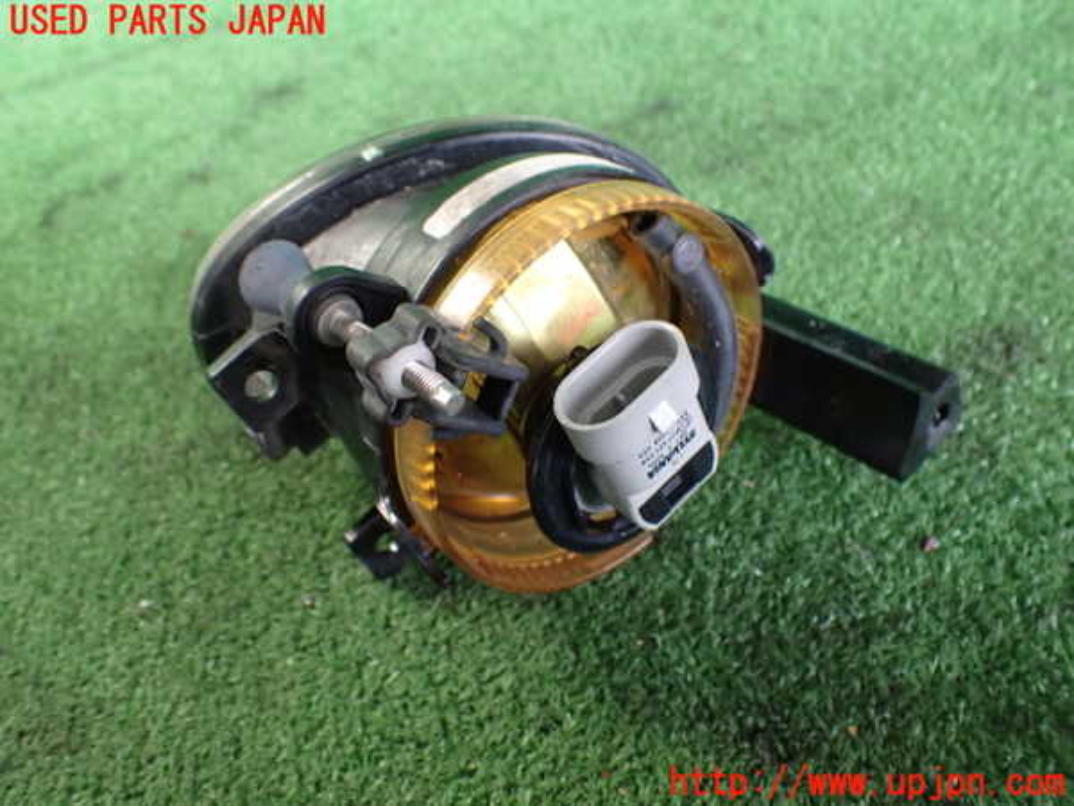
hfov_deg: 60.0
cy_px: 403
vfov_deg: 46.8
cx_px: 537
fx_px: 931
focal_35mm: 30
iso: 800
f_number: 2.3
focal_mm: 5.4
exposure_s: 1/40
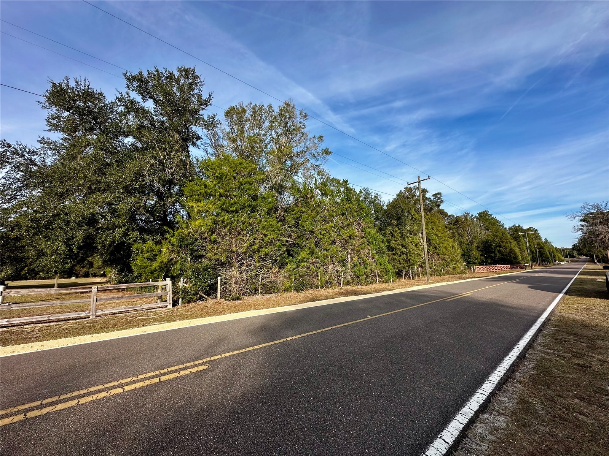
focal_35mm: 14
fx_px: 246
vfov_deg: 85.7
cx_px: 304
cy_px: 228
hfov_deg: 102.1
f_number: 2.2
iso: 40
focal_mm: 2.22
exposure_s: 1/972
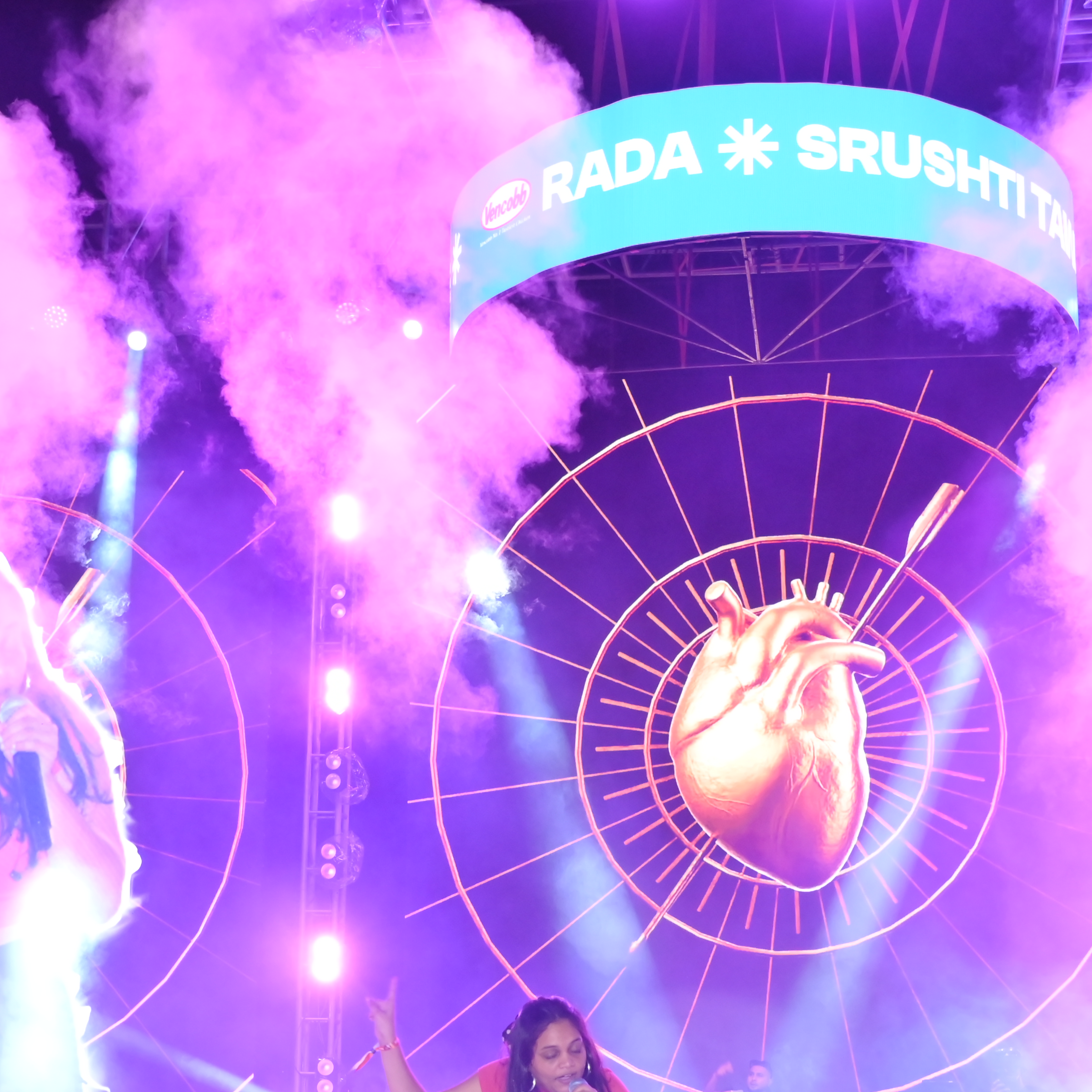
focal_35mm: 66
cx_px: 510
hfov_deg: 26.1
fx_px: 2356
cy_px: 854
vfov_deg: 25.7
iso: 1600
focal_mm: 31
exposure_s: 1/160
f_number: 4
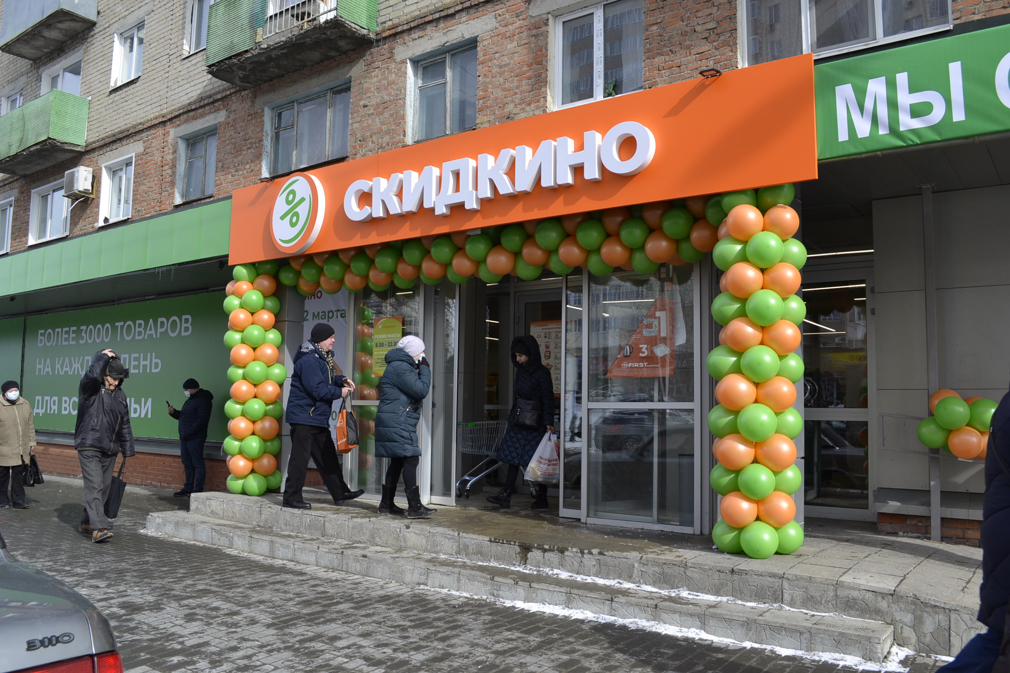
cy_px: 336
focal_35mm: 27
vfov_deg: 47.9
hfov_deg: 67.4
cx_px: 505
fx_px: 757
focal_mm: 18
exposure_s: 1/200
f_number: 7.1
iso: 100
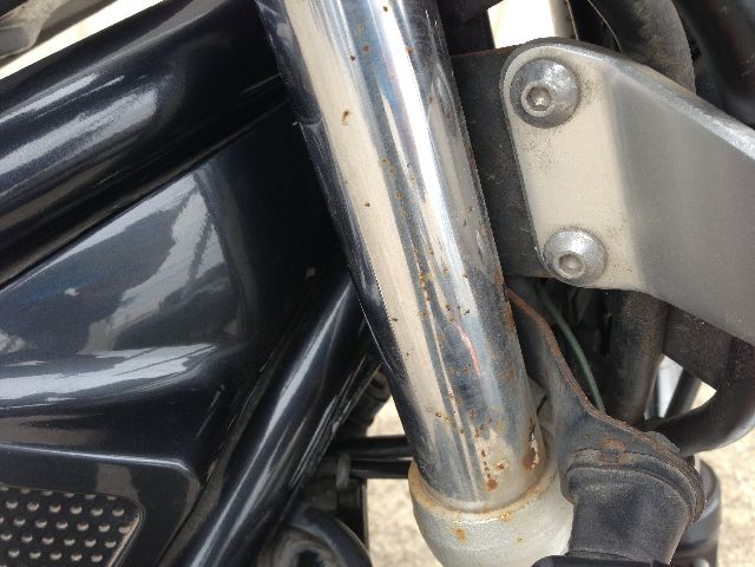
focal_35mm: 33
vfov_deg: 42.9
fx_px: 720
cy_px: 284
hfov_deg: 55.4
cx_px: 378
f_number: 2.4
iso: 50
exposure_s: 1/133
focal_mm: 4.13
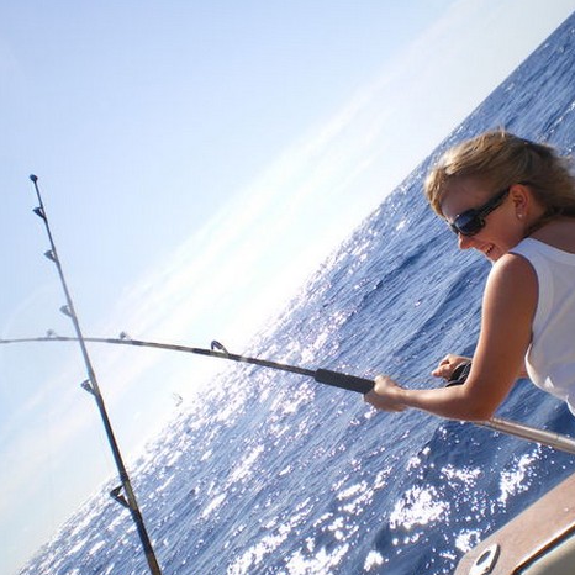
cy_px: 289
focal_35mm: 43
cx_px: 364
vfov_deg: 39.2
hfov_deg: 38.9
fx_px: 808
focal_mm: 6.3
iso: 50
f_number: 4.6
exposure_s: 1/500
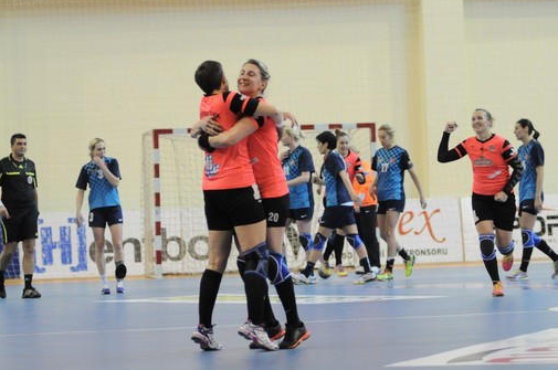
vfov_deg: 6.9
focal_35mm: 199
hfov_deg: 10.4
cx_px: 262
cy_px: 198
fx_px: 3080
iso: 2000
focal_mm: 100
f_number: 2.8
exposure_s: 1/400
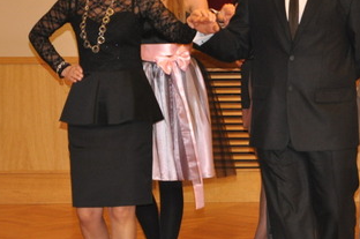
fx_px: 2386
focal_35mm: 239
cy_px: 109
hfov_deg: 8.6
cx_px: 270
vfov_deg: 5.7
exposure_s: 1/60
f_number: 4
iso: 800
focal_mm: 70
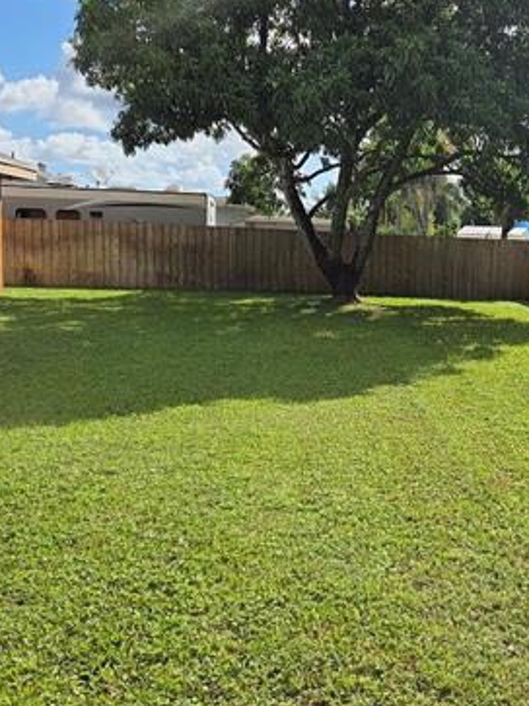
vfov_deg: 48.9
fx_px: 775
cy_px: 321
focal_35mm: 38
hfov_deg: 36.5
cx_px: 418
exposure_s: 1/7891
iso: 80
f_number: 1.8
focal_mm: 5.4
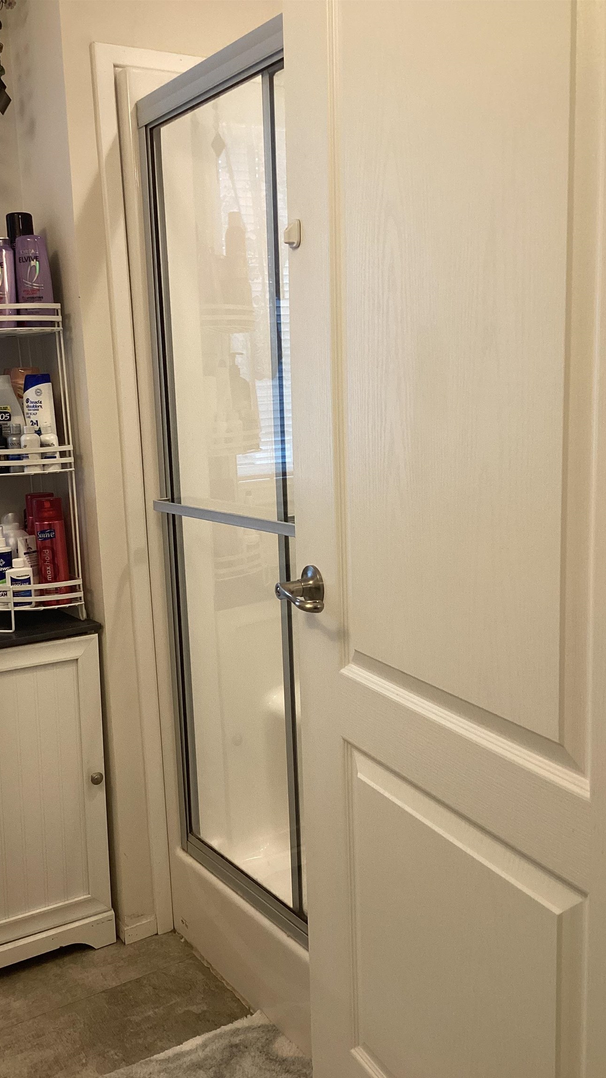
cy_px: 542
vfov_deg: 58.0
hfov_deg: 34.5
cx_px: 233
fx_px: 972
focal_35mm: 34
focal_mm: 3.3
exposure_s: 1/60
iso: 100
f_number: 2.4
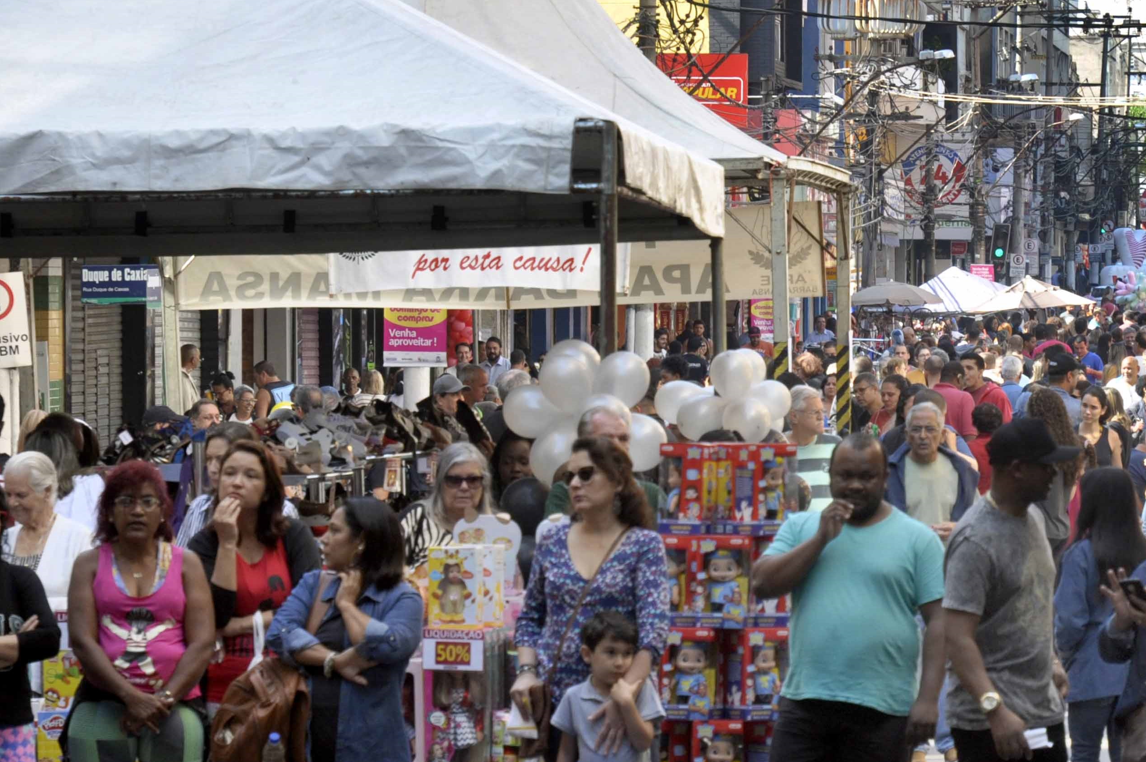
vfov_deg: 7.7
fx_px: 5660
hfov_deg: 11.5
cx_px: 891
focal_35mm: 178
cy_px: 420
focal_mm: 70
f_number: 4.5
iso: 320
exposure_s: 1/200
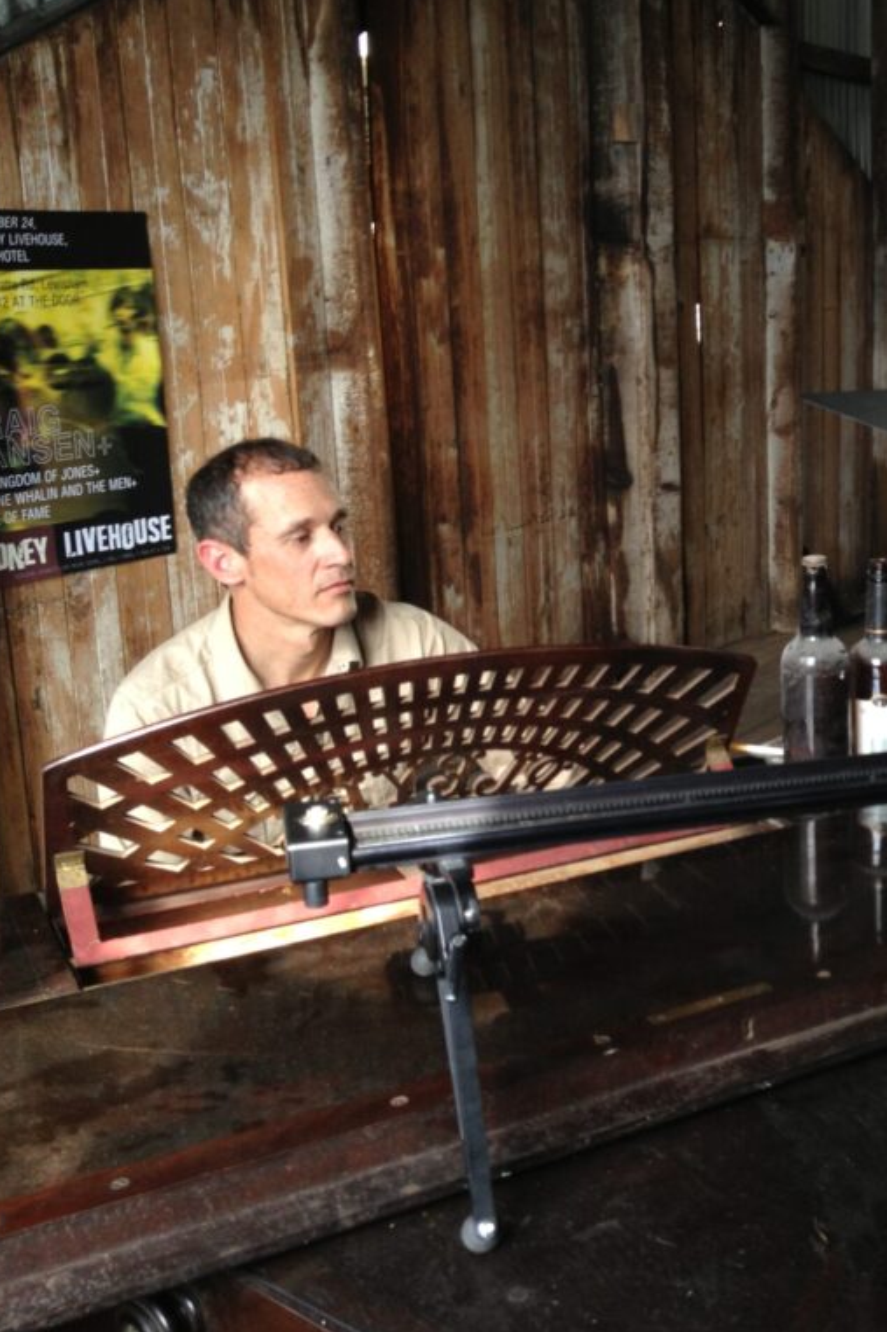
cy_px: 663
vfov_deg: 40.4
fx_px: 1812
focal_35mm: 49
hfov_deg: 26.2
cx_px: 873
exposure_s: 1/40
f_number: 2.4
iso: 50
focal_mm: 4.28
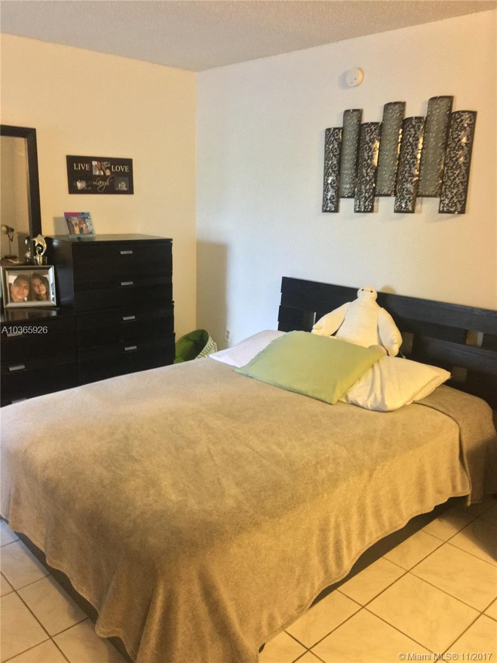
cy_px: 332
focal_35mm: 29
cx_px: 248
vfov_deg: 61.7
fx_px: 555
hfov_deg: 48.2
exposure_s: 1/15
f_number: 2.2
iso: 320
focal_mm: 4.15
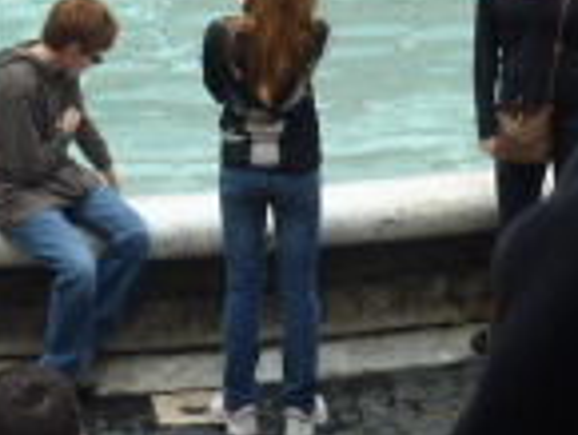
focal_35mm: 128
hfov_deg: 15.4
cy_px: -347
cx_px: 267
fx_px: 2139
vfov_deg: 10.9
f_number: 4
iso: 80
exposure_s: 1/160
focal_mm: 4.1
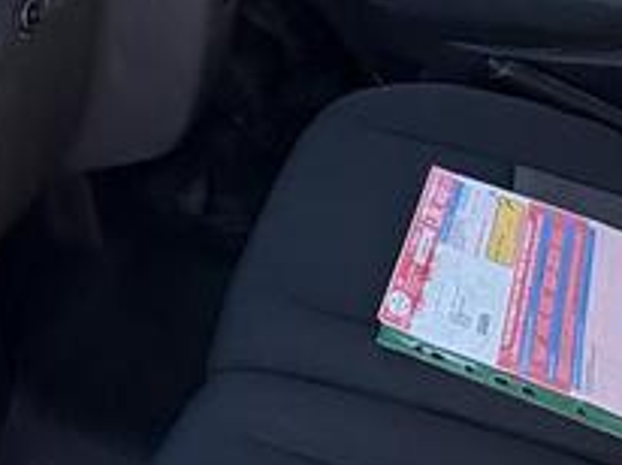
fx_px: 1095
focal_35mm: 61
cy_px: -245
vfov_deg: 20.4
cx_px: 296
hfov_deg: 31.7
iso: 64
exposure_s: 1/253
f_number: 2.2
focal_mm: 2.22
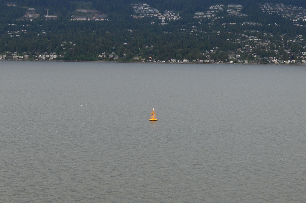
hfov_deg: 24.8
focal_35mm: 82
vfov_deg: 16.5
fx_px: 696
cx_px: 147
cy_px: 43
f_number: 9
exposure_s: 1/30
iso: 400
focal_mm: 32
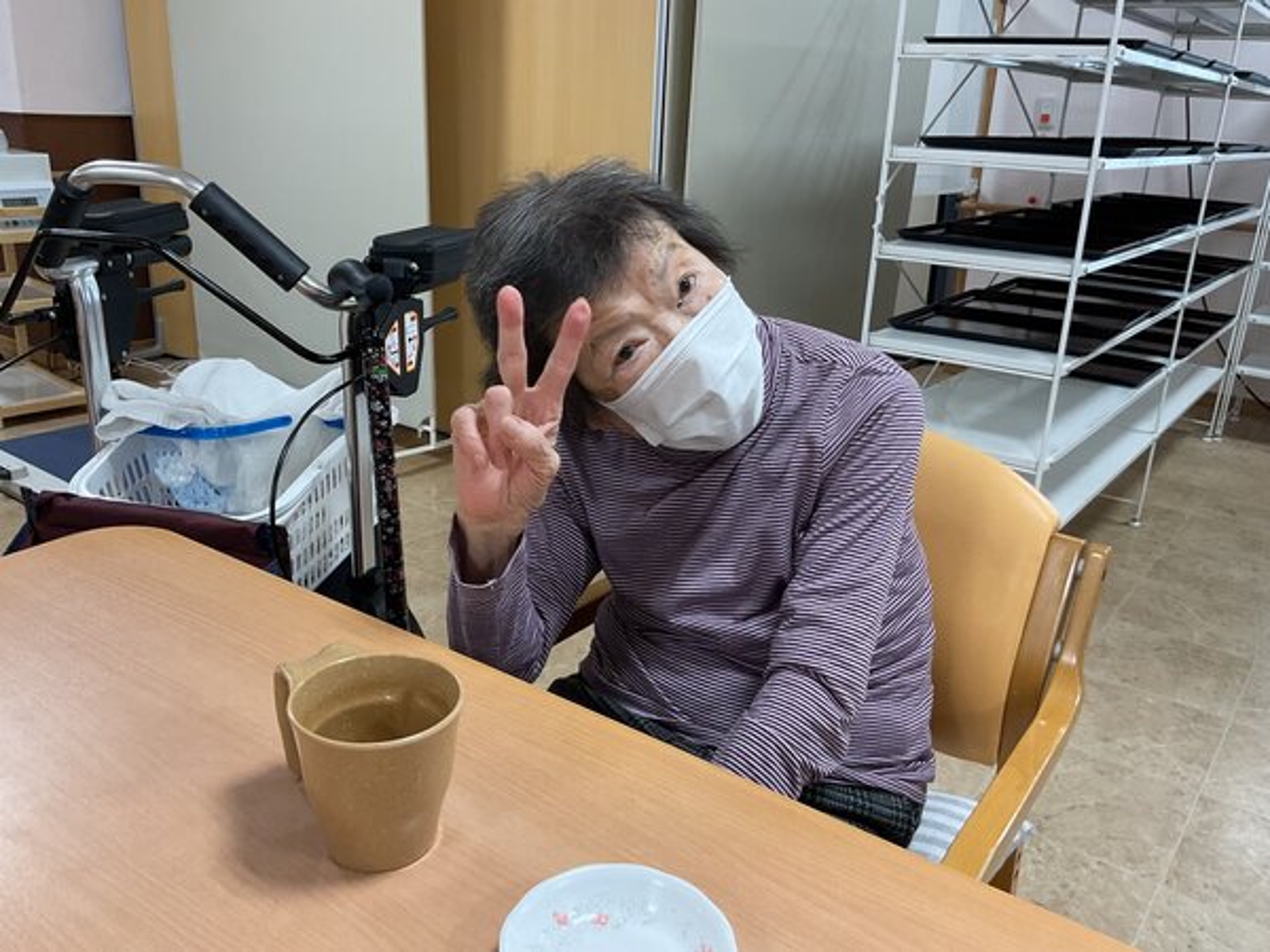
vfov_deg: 48.2
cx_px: 635
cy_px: 476
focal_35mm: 29
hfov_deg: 61.7
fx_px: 1064
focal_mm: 3
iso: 50
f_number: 1.8
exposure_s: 1/100
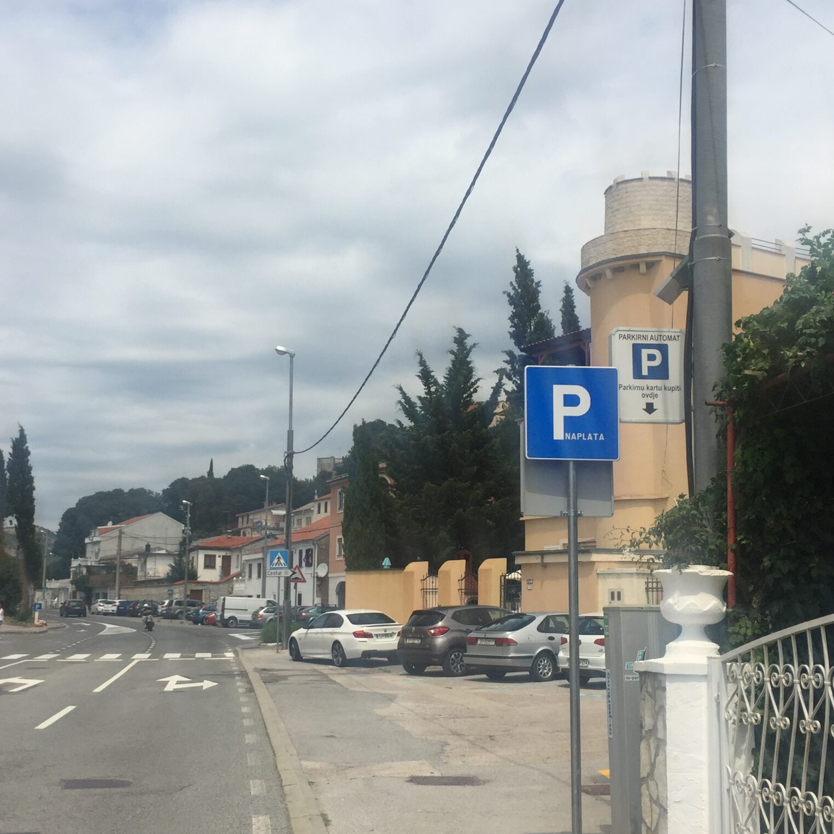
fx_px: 1172
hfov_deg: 39.1
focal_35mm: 43
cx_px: 372
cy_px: 448
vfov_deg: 39.1
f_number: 2.2
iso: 32
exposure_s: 1/3968
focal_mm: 4.15
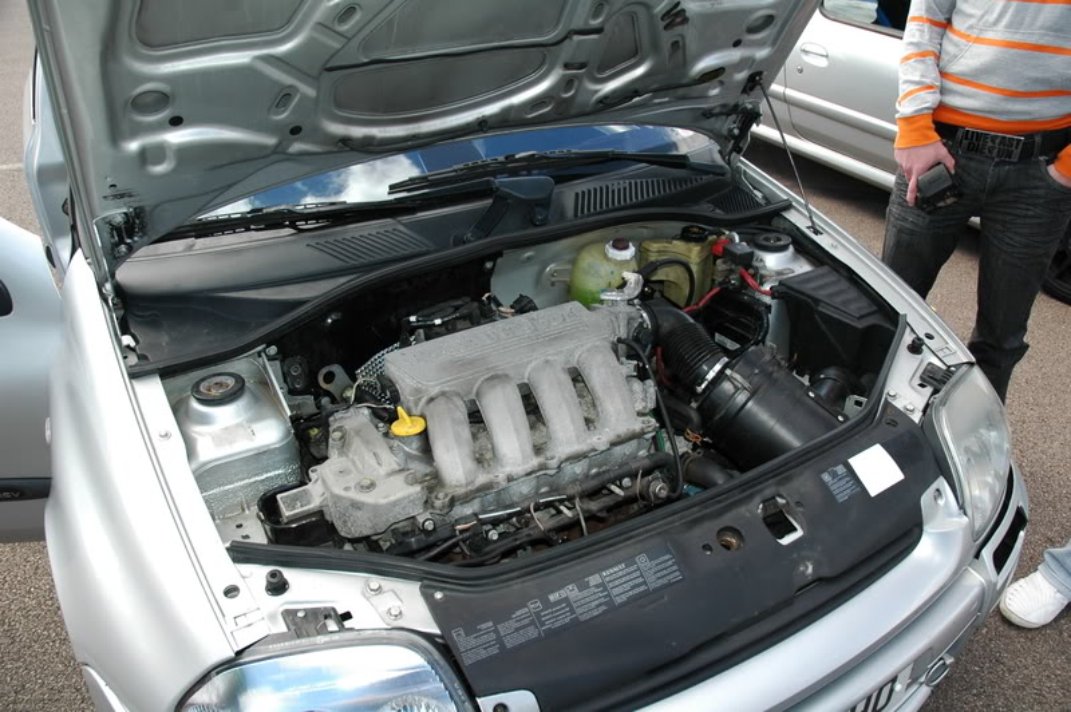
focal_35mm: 27
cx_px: 536
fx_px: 803
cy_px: 356
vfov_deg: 47.9
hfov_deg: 67.4
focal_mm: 18
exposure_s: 1/200
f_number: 5.6
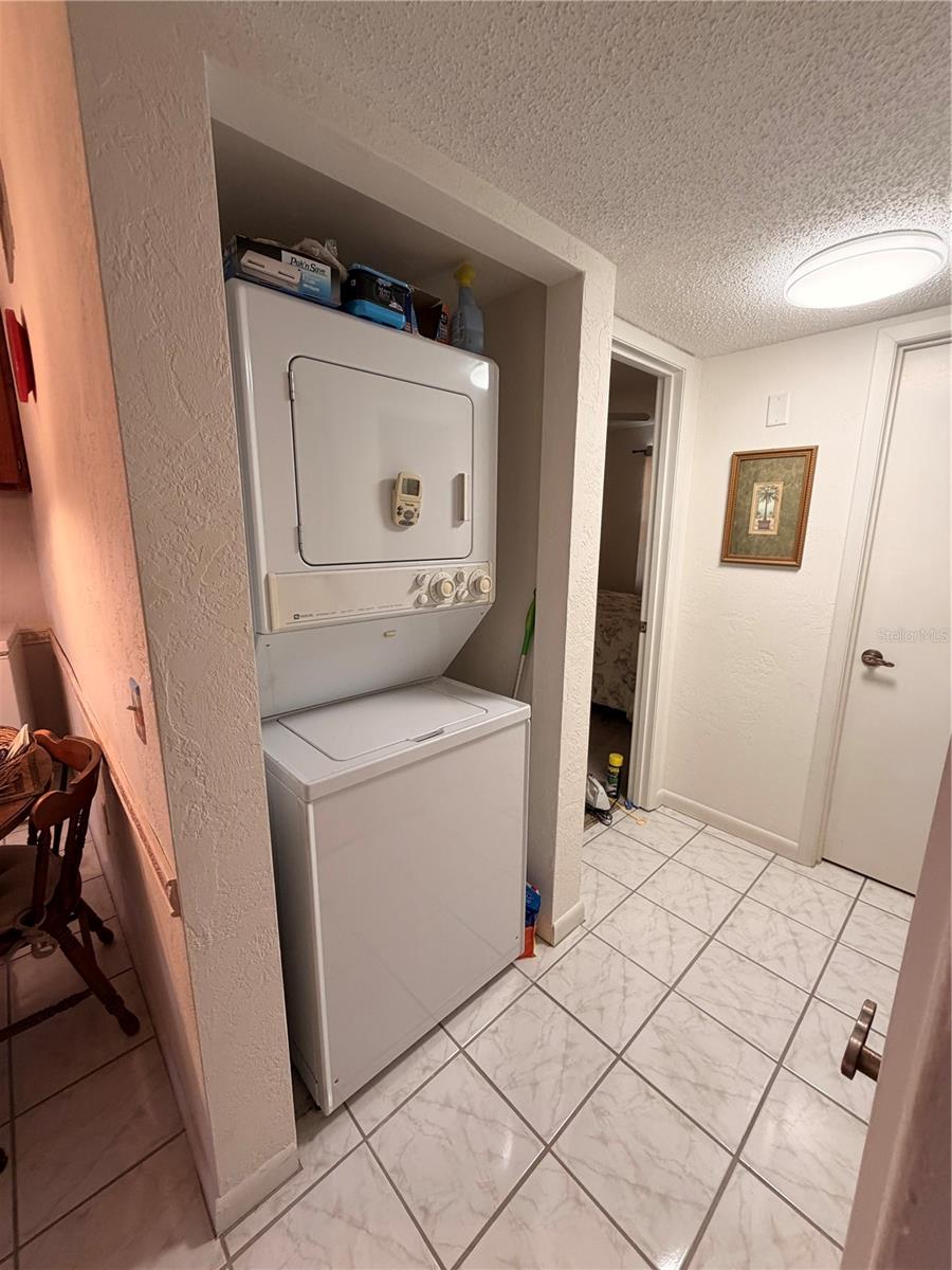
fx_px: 513
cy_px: 635
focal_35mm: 14
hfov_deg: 85.7
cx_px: 476
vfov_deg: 102.1
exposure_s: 1/120
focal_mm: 2.22
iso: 200
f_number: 2.2
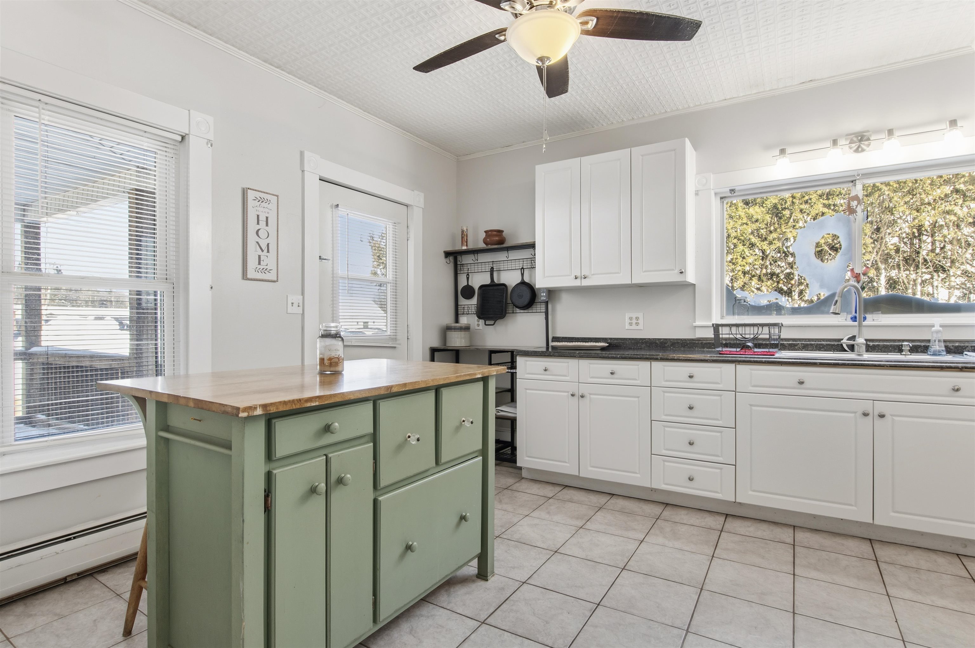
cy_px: 324
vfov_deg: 67.3
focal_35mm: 18
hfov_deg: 90.0
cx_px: 488
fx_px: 487
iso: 64
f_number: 11
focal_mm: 12
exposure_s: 1/3.33
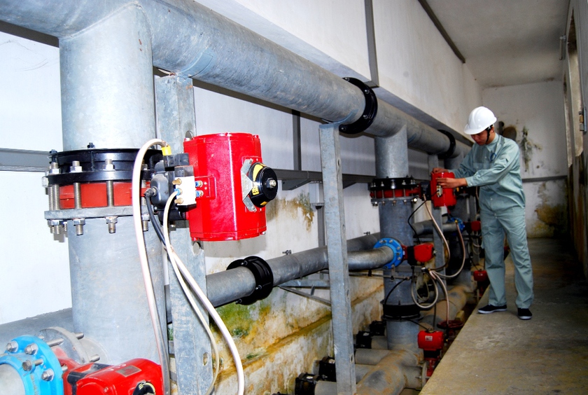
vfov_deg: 43.8
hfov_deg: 61.8
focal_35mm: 30
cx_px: 294
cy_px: 198
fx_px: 491
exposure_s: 1/60
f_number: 3.8
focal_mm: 20
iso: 200
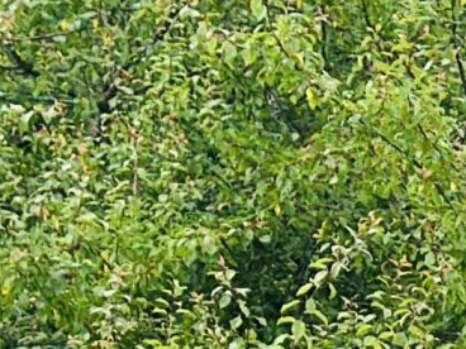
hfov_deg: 5.9
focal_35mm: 334
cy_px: 1080
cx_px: 666
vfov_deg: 4.3
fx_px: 4496
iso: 80
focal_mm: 6.86
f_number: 1.78
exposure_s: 1/1815
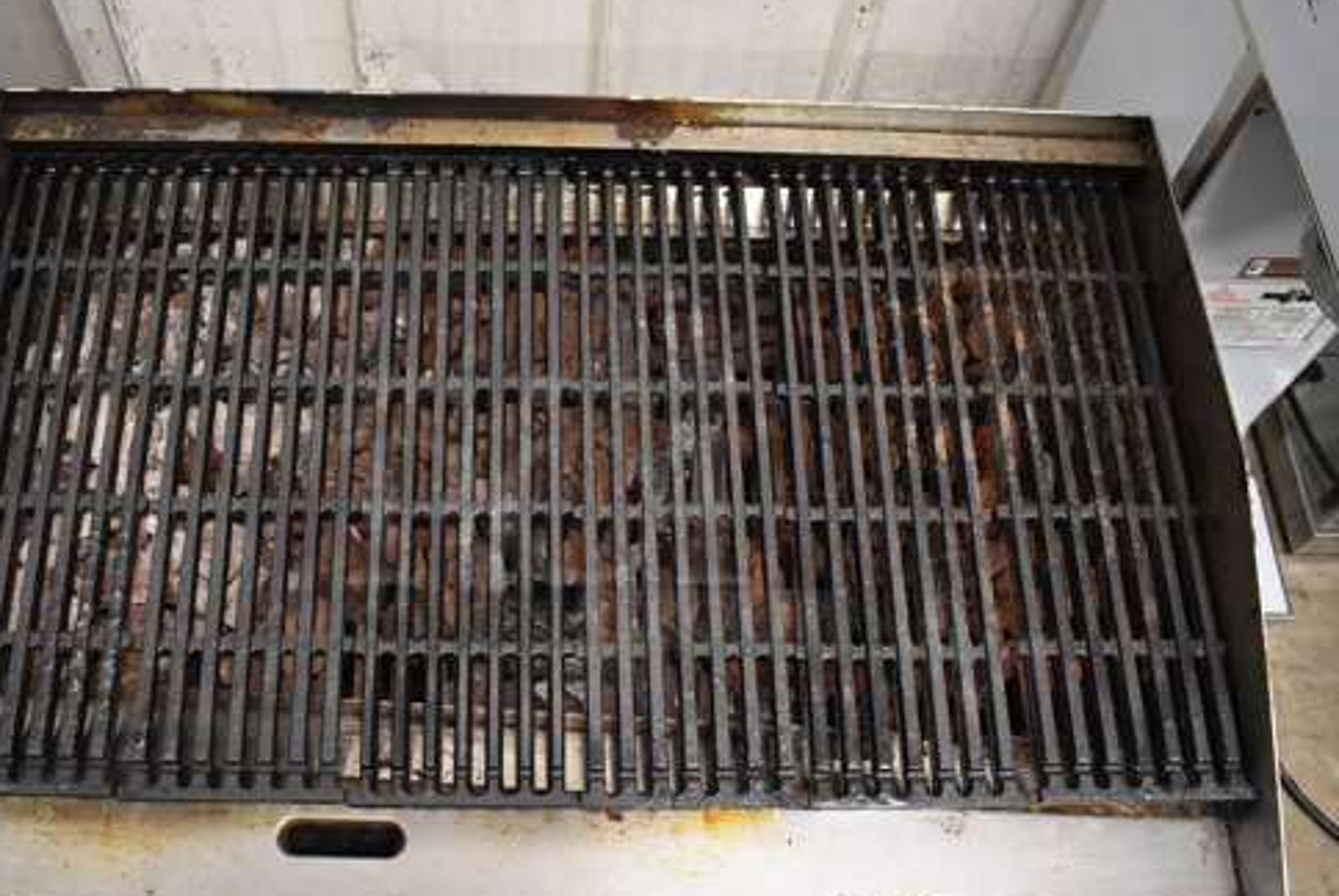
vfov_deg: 38.9
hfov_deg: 55.4
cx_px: 545
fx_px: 1266
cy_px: 503
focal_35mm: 34
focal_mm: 18
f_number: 3.5
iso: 4000
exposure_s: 1/125
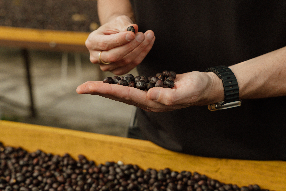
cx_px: 143
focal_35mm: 70
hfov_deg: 28.8
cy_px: 96
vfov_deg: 19.5
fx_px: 556
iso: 500
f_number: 5
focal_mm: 70
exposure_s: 1/200
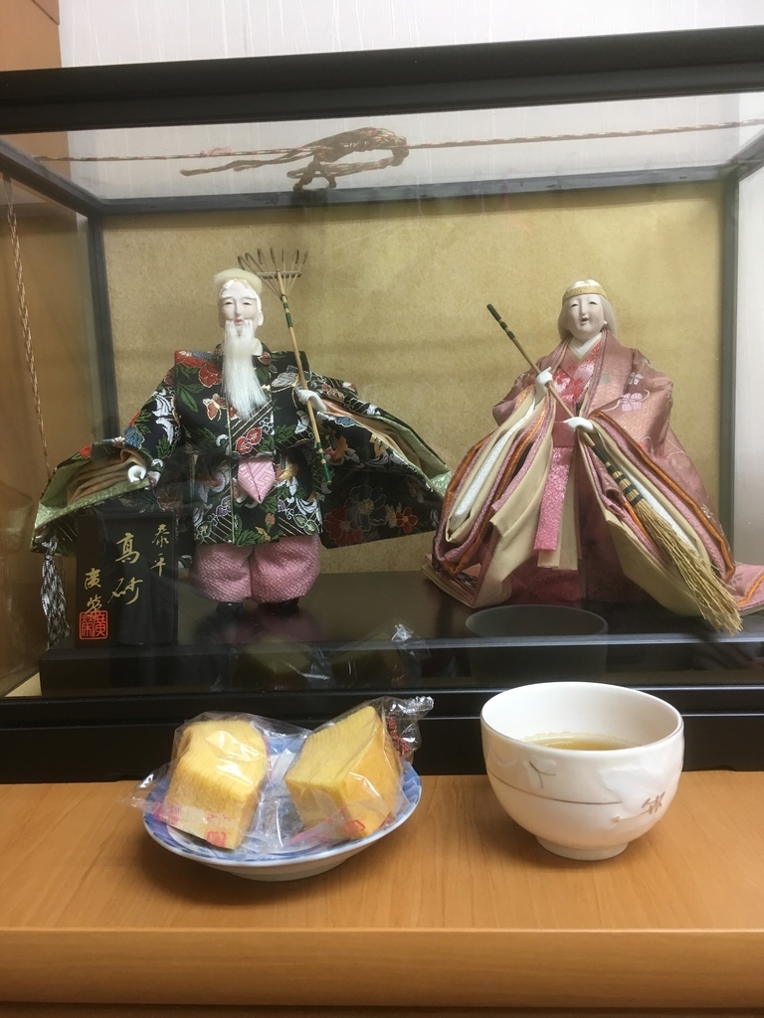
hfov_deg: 48.2
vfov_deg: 61.7
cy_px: 509
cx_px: 382
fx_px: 853
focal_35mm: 29
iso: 100
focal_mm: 4.15
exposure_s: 1/30
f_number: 2.2
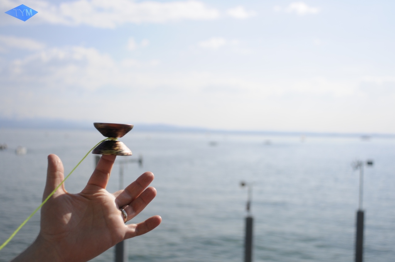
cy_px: 131
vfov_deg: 31.8
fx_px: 460
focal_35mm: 42
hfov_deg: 46.5
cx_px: 198
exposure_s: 1/3200
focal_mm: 28
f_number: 3.2
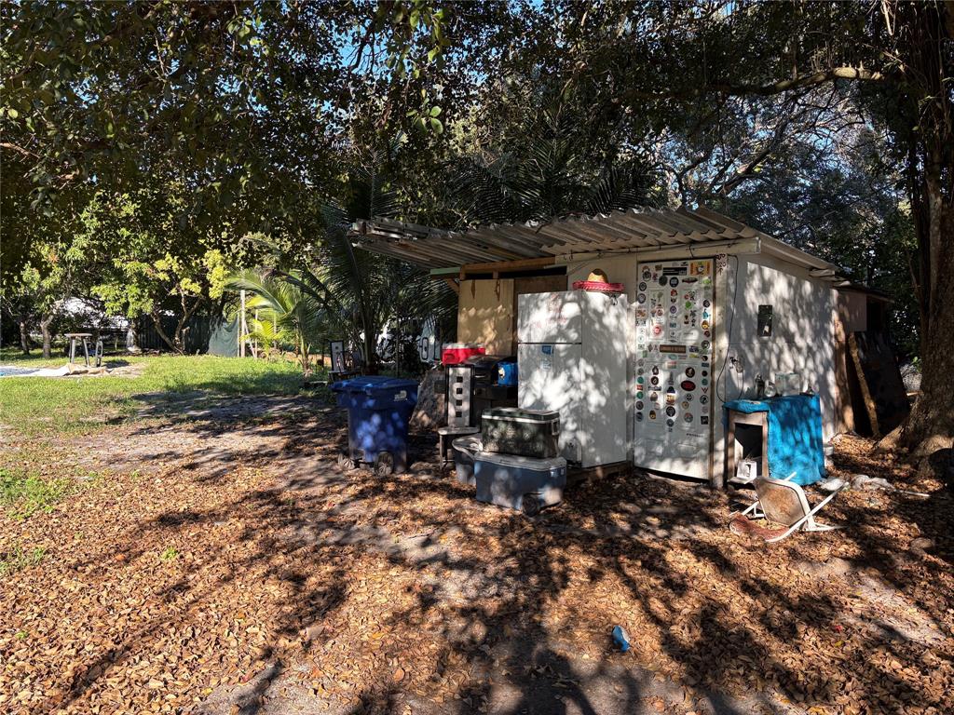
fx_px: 717
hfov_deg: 67.3
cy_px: 358
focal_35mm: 26
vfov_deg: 53.1
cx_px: 477
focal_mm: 5.96
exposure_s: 1/591
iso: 50
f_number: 1.6
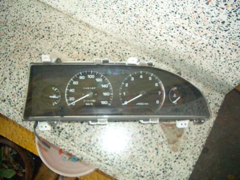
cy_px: 90
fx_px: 243
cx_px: 120
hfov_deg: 52.6
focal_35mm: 35
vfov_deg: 40.7
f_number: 2.6
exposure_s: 1/60
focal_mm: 5.8
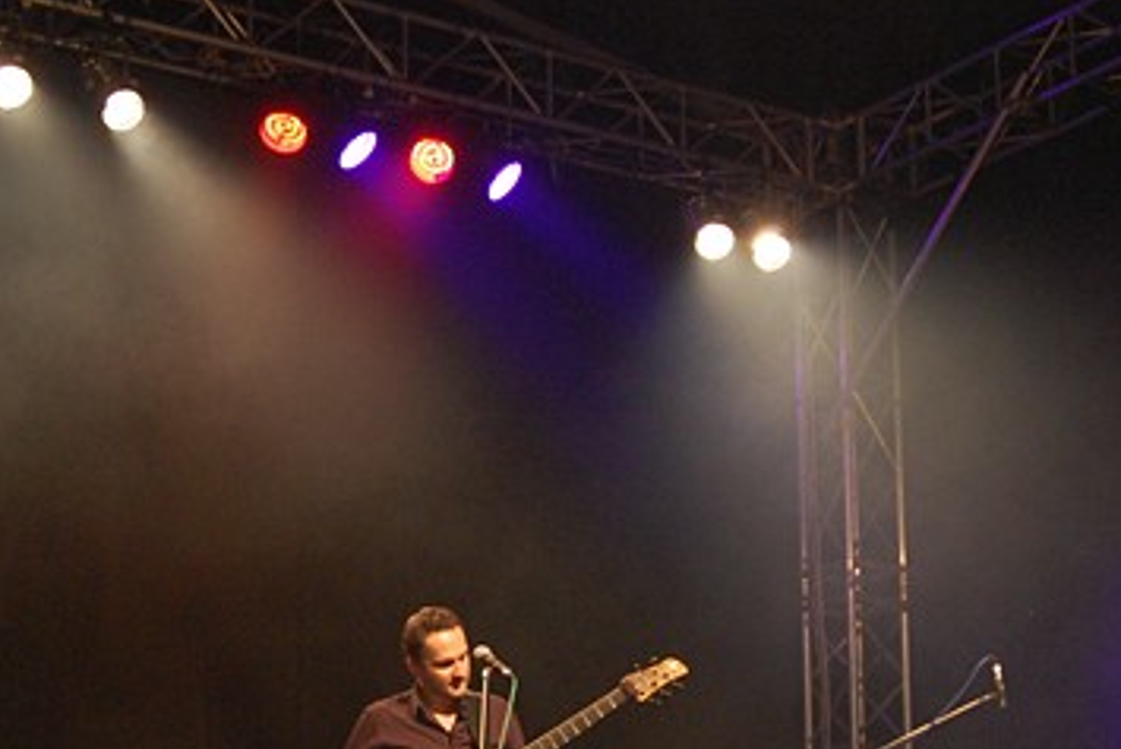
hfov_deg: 29.3
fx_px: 2118
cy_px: 602
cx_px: 316
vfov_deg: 19.8
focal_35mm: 68
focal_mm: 23
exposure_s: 1/20
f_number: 5.6
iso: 800
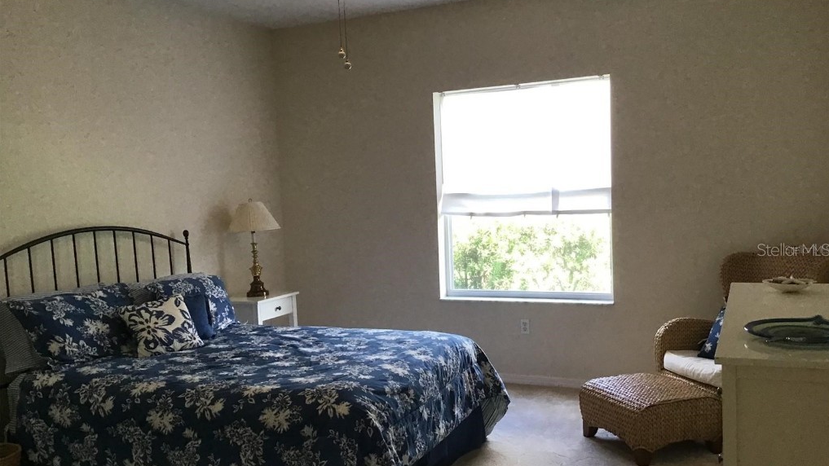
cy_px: 249
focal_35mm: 34
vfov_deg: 34.6
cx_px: 417
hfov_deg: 58.0
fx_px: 747
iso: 50
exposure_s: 1/30
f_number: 2.4
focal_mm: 3.3
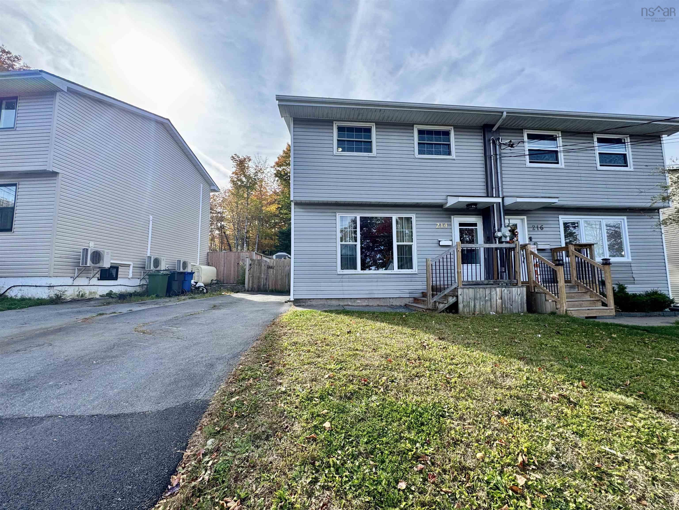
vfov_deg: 85.7
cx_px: 340
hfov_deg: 102.1
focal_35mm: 14
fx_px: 275
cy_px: 255
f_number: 2.2
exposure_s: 1/508
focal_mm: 2.22
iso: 40
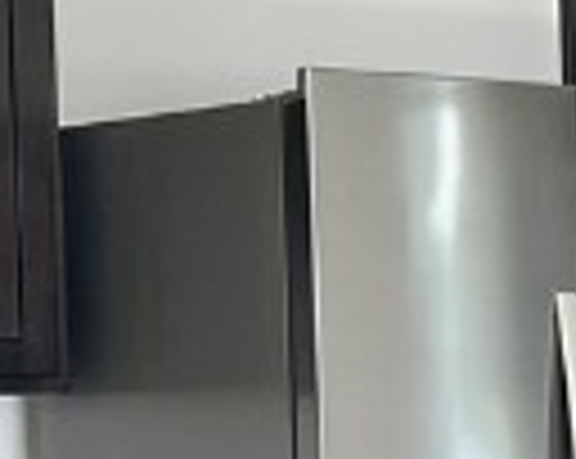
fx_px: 3455
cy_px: 644
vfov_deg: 7.5
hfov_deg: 8.8
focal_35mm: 203
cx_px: 1300
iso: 80
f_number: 1.5
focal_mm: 5.7
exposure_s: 1/121
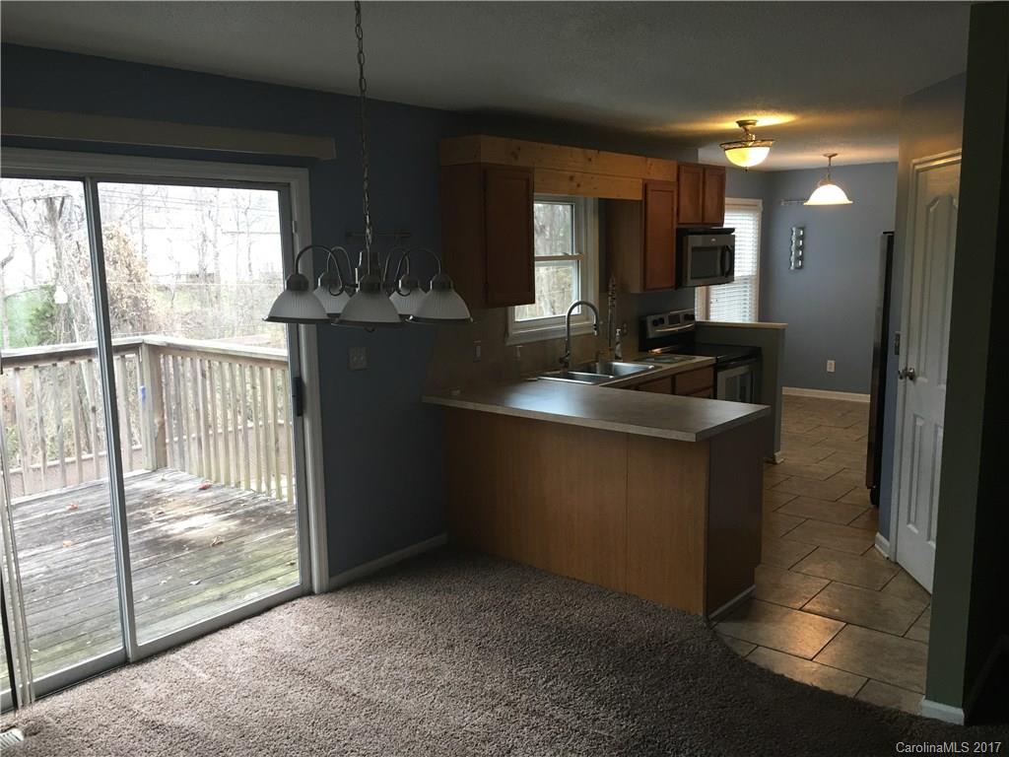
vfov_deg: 48.2
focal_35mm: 29
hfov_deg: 61.7
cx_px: 504
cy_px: 378
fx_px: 845
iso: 40
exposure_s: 1/30
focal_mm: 4.15
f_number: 2.2
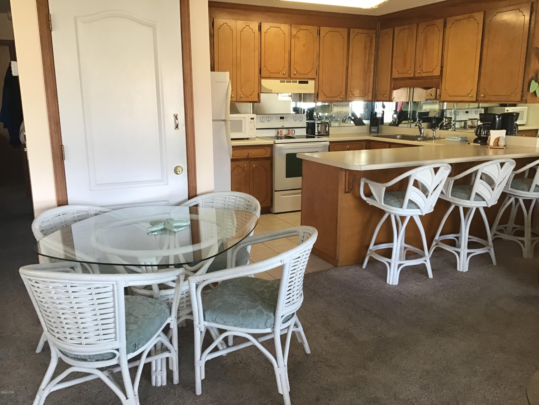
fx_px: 483
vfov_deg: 45.4
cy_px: 202
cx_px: 270
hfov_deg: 58.4
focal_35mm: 31
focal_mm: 3.3
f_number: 2.4
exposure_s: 1/30
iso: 64
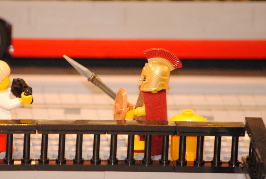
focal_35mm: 488
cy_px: 87
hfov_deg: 4.2
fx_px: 3613
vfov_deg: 2.8
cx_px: 100
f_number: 5.6
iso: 800
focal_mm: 200
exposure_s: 1/6
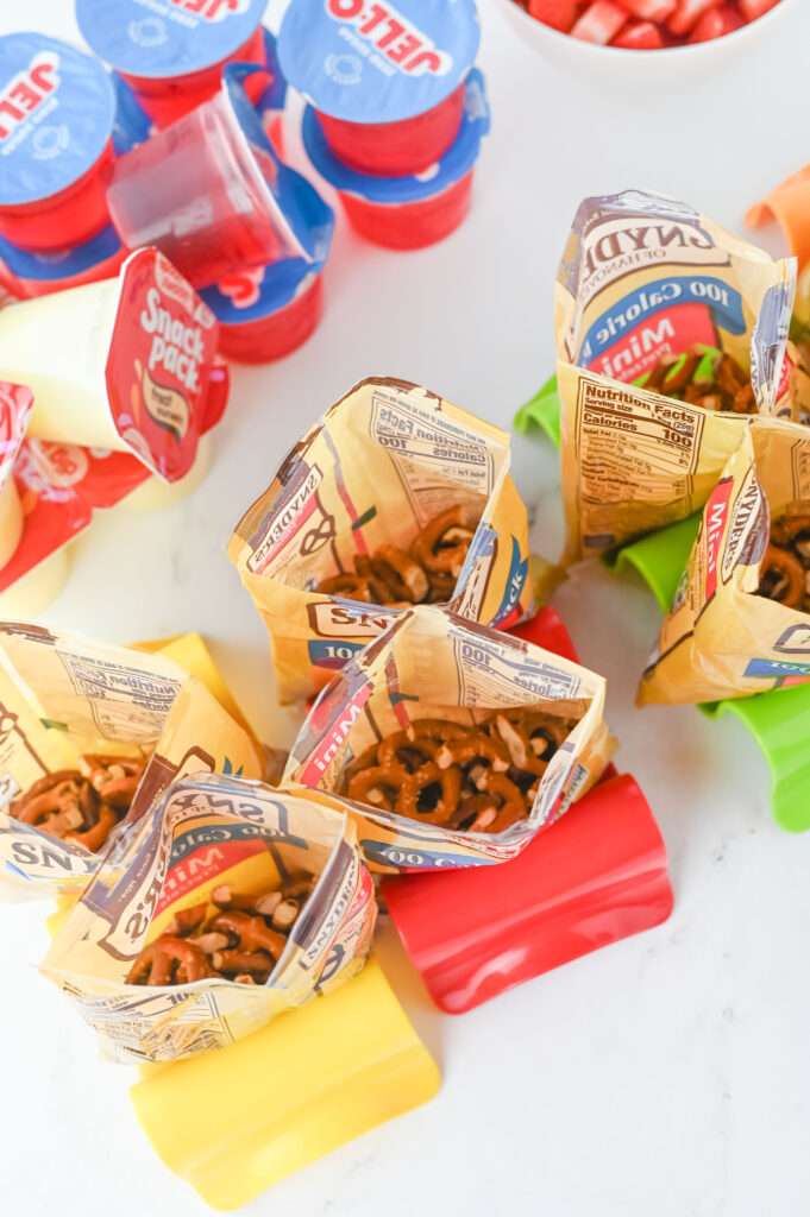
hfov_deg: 26.9
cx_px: 405
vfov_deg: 39.6
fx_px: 1690
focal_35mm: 50
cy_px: 608
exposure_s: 1/125
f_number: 5.6
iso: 400
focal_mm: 50
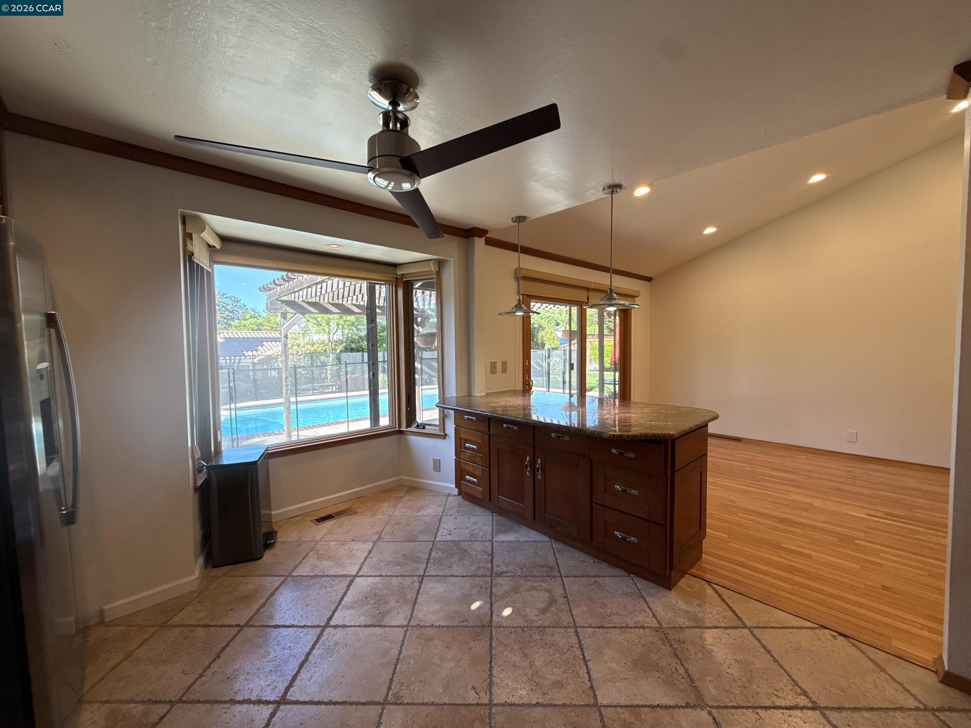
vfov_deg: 85.7
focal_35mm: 14
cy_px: 364
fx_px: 393
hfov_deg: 102.1
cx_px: 486
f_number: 2.2
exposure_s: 1/120
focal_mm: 2.22
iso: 80
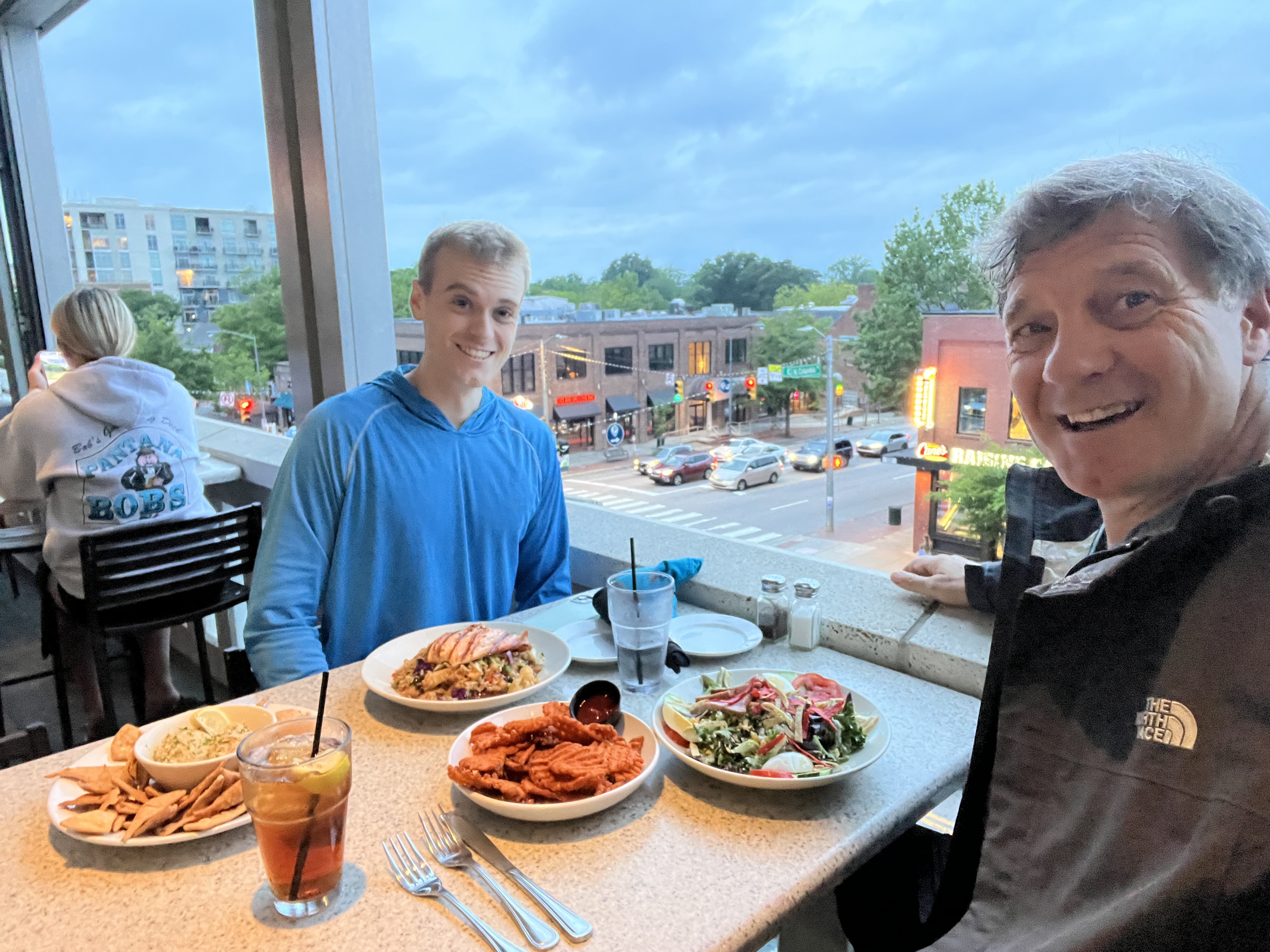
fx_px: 844
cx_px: 635
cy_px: 476
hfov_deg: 73.9
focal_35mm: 23
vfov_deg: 58.9
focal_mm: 2.71
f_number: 2.2
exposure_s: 1/30
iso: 640
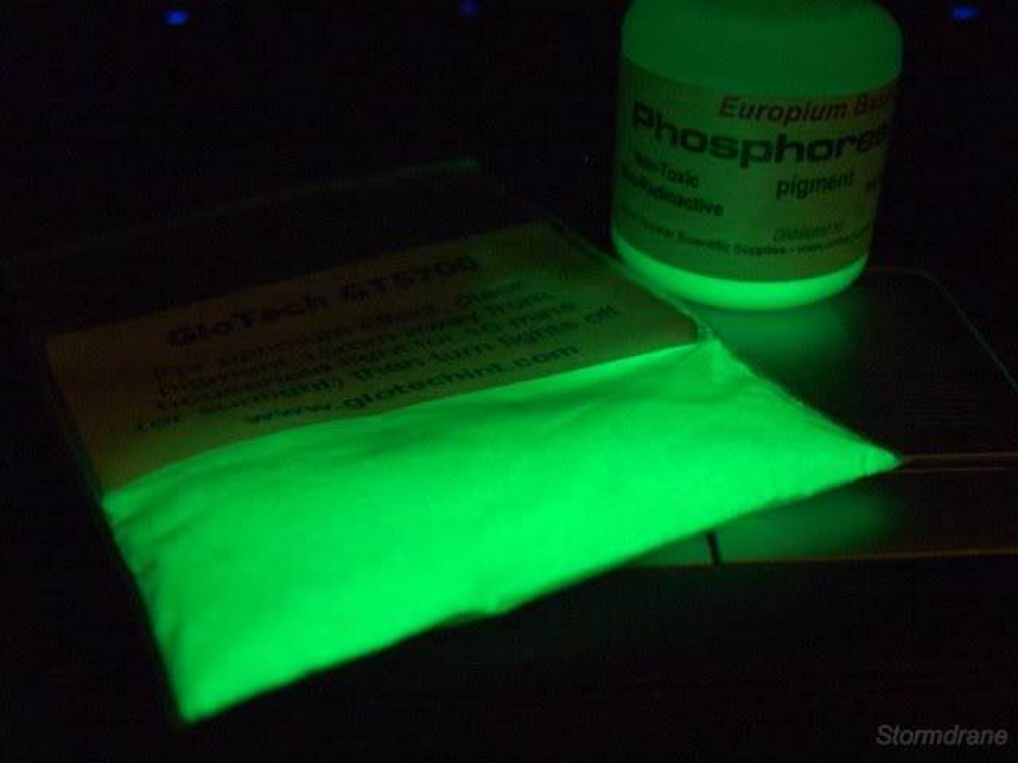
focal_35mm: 39
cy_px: 382
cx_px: 509
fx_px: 1147
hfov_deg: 47.9
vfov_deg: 36.8
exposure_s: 1/8
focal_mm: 8
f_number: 2.8
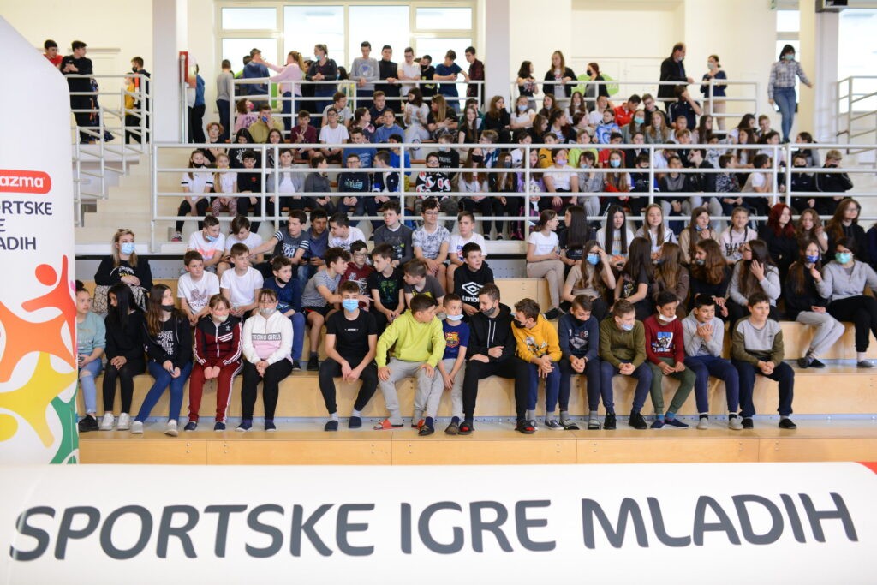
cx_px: 438
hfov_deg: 54.4
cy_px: 292
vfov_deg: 37.9
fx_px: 853
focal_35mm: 35
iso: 800
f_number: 2.2
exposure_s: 1/200
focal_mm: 35
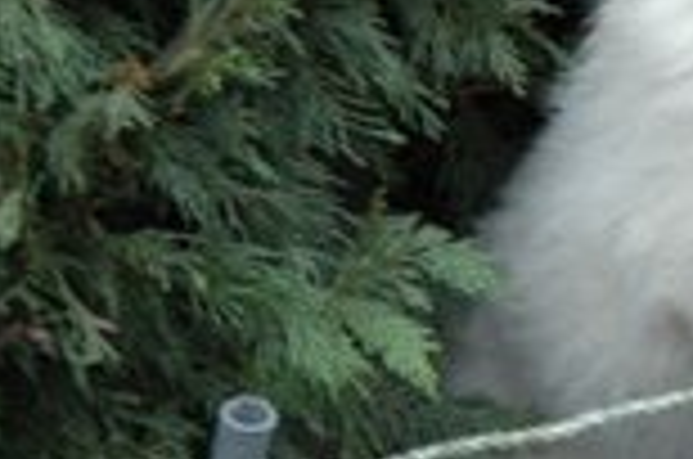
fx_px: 6301
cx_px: 819
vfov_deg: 4.2
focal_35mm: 328
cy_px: 126
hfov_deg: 6.3
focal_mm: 70
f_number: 4.5
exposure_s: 1/40
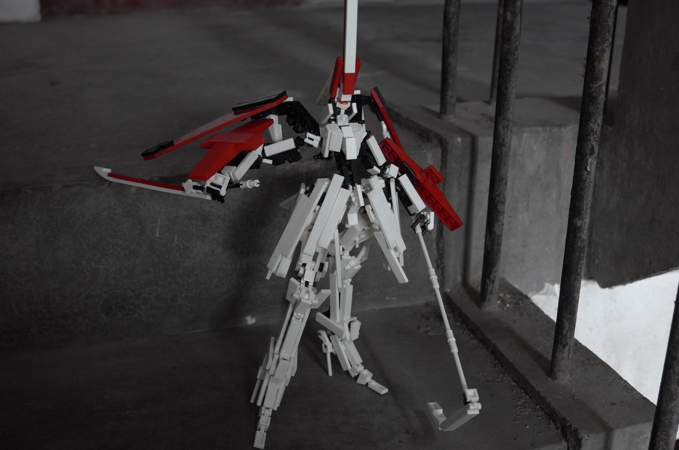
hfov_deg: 47.5
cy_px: 225
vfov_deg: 32.5
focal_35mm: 41
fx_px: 772
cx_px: 340
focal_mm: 27.1
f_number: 4.7
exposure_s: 1/30
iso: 1600
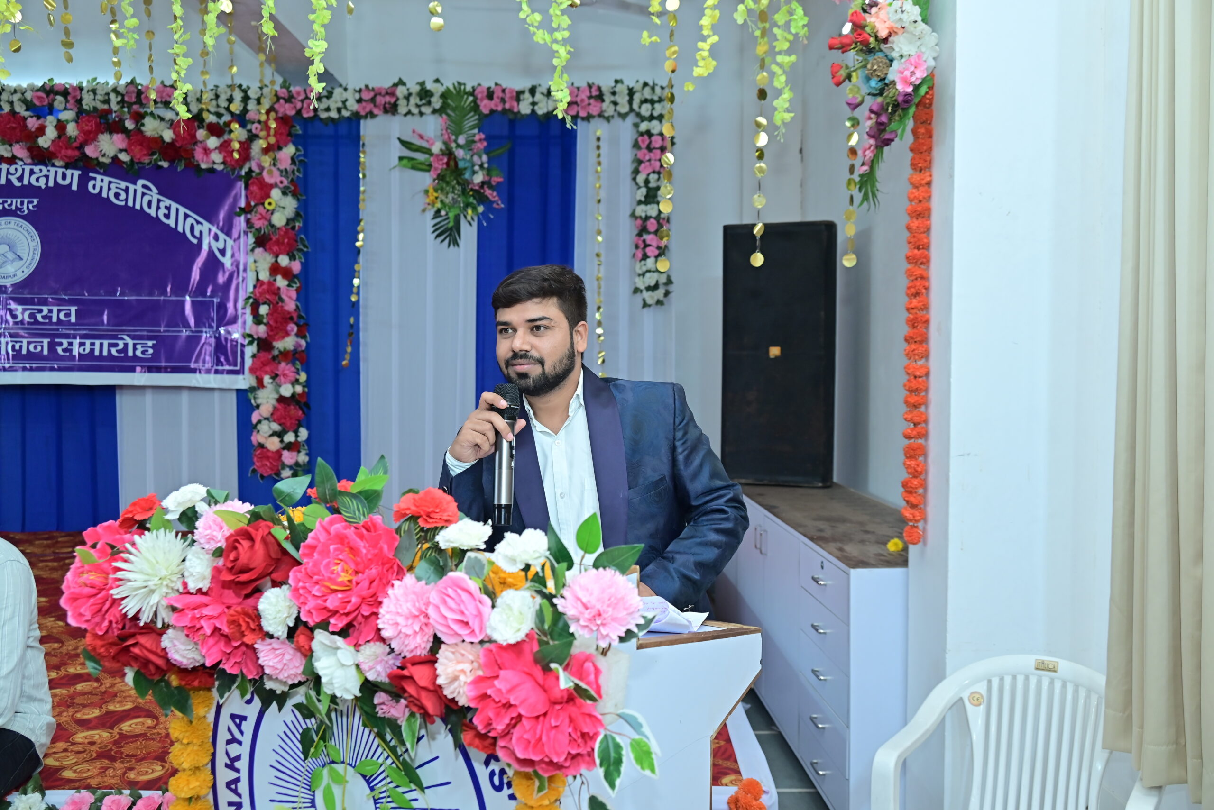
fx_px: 1079
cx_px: 607
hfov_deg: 58.7
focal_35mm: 32
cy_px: 405
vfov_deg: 41.2
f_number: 4.8
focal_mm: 32
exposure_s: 1/200
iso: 500
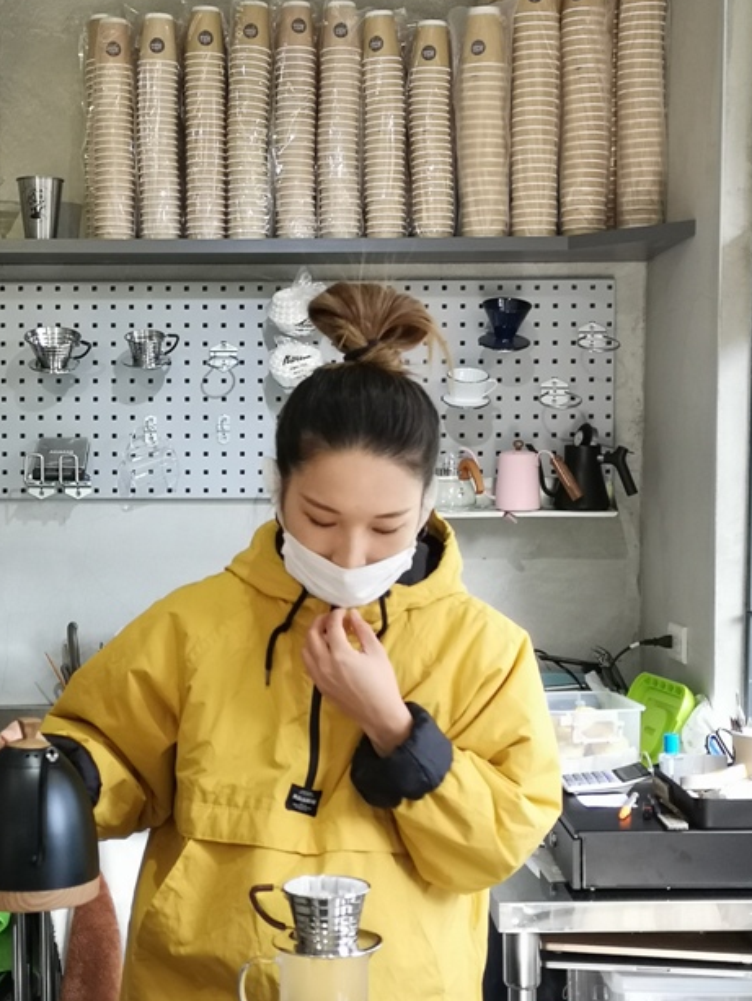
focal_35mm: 56
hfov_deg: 26.0
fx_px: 1621
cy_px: 549
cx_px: 285
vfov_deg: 34.3
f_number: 1.8
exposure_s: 1/50
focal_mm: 3.95
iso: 64
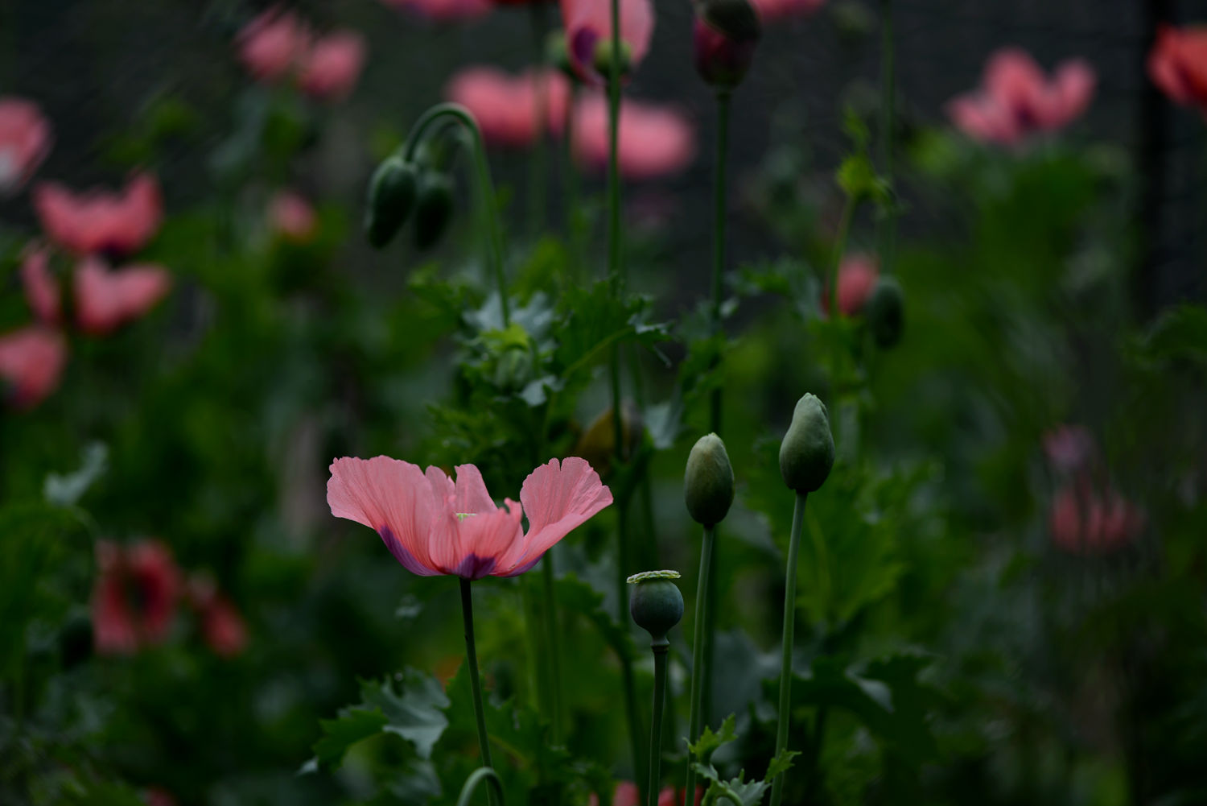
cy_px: 403
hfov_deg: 19.5
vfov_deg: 13.0
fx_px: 3521
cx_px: 604
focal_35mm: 105
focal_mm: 105
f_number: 4
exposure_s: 1/500
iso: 100
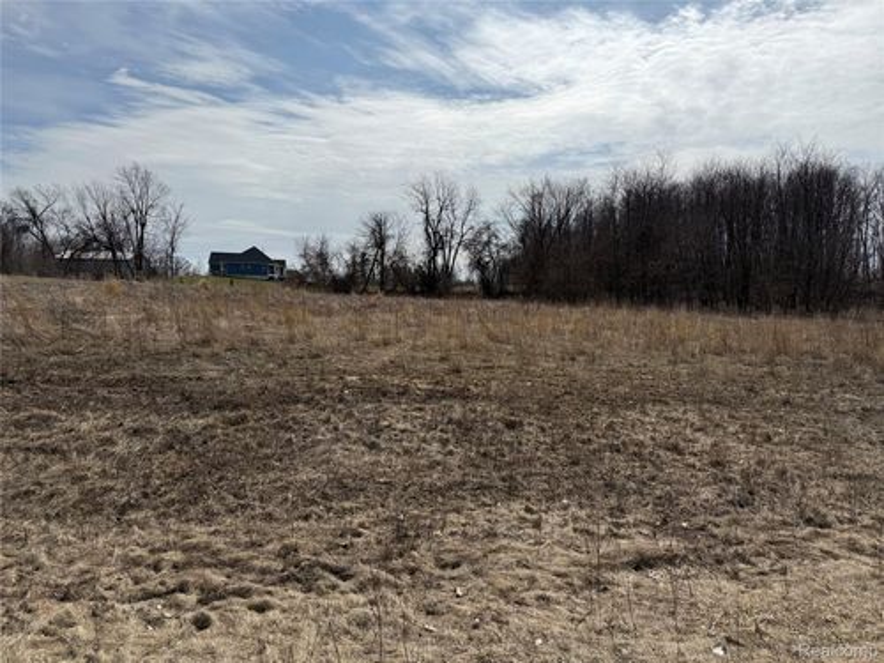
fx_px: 613
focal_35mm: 24
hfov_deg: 71.6
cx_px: 442
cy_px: 332
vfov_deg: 56.8
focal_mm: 6.76
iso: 80
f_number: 1.78
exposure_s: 1/14286
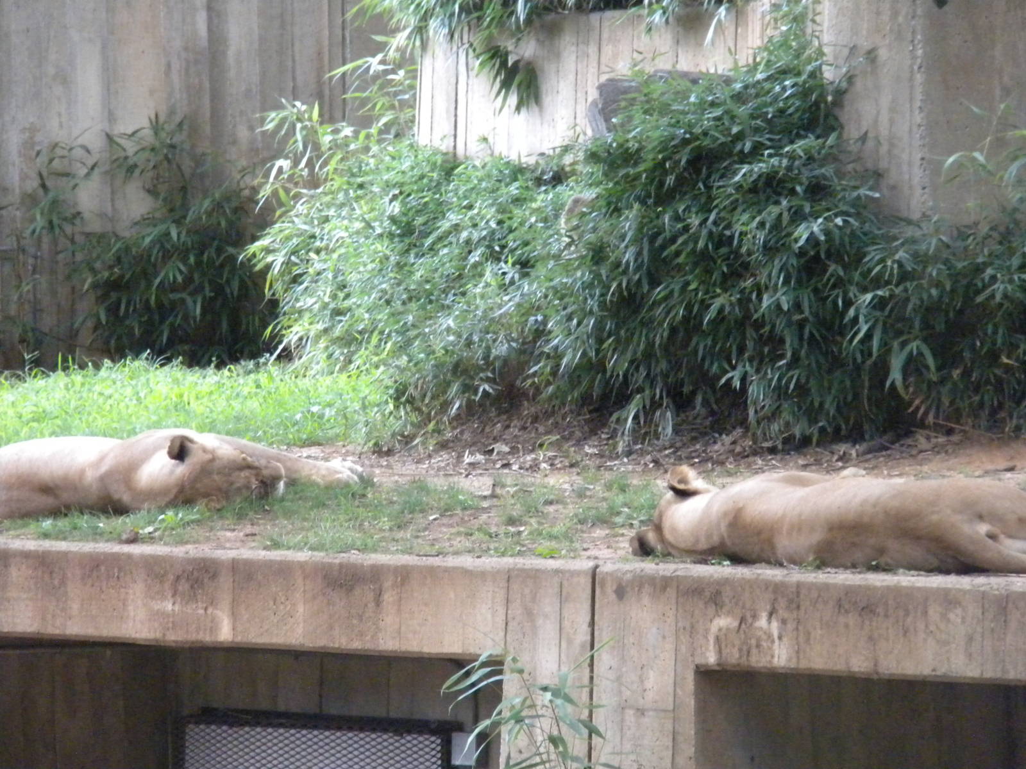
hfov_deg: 7.6
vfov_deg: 5.7
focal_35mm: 260
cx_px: 513
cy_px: 384
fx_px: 7706
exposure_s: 1/123
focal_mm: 46.2
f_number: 5.3
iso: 800
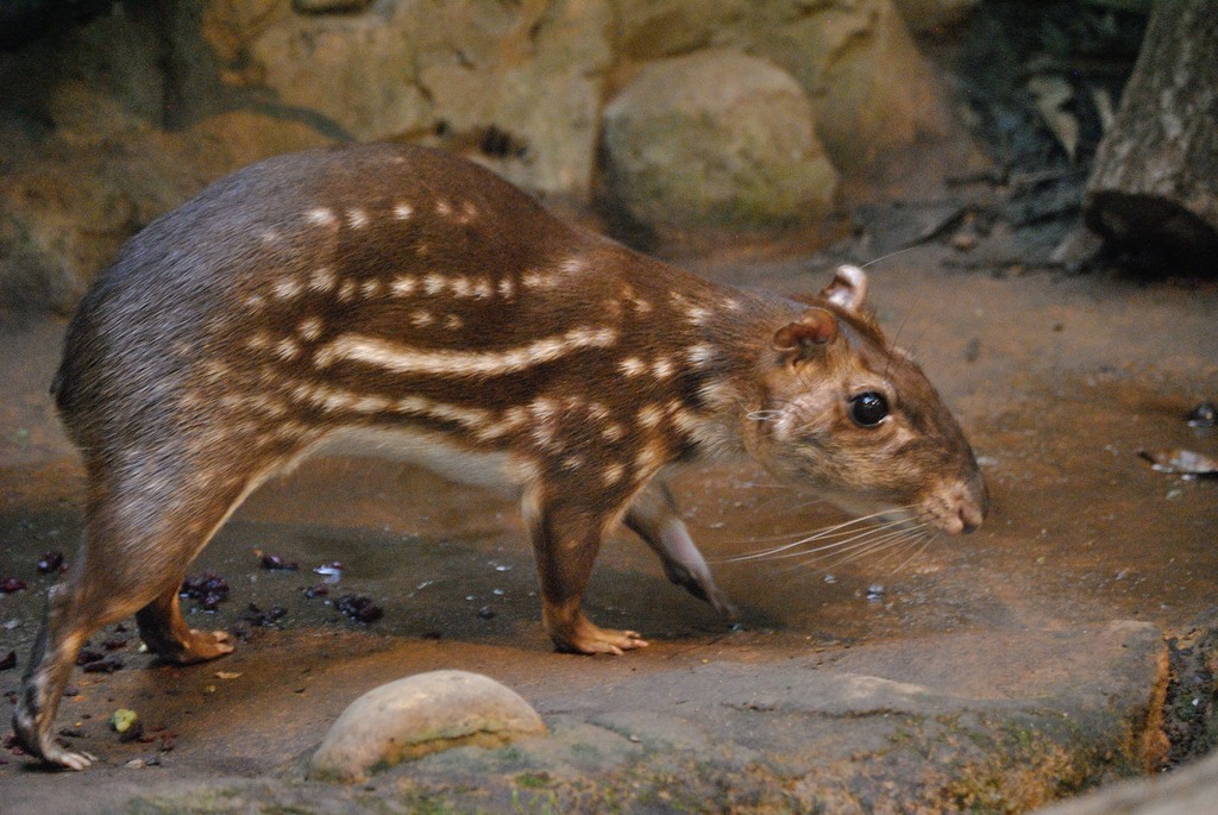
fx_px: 4064
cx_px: 609
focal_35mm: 120
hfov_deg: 17.0
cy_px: 408
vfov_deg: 11.4
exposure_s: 1/40
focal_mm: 80
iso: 1600
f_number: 4.5
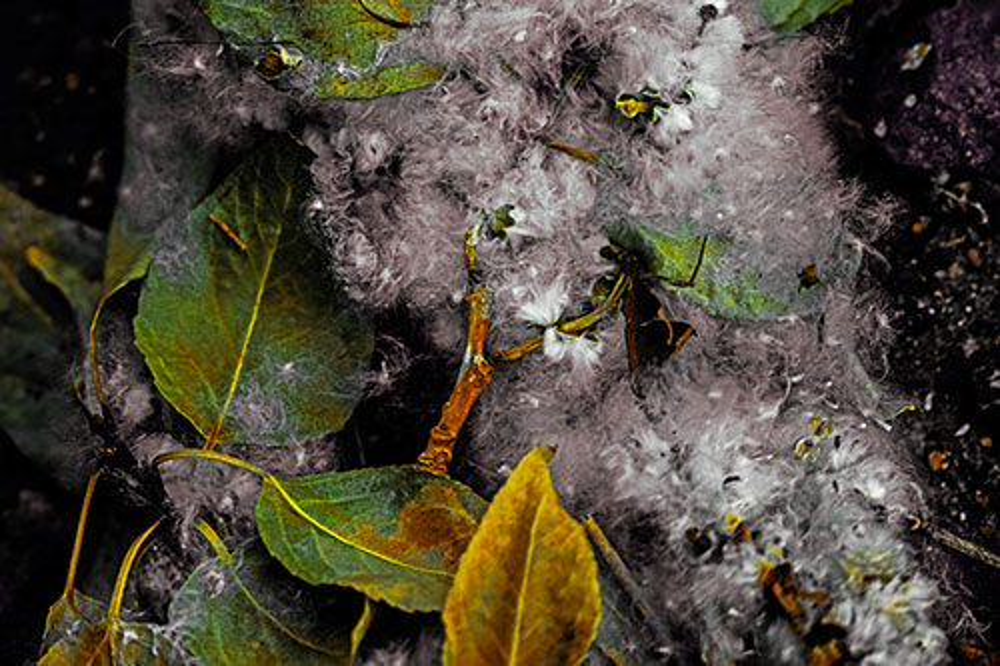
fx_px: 5831
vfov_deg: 6.5
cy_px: 333
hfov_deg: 9.8
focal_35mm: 210
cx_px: 500
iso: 1000
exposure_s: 1/1250
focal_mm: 210
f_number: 6.3
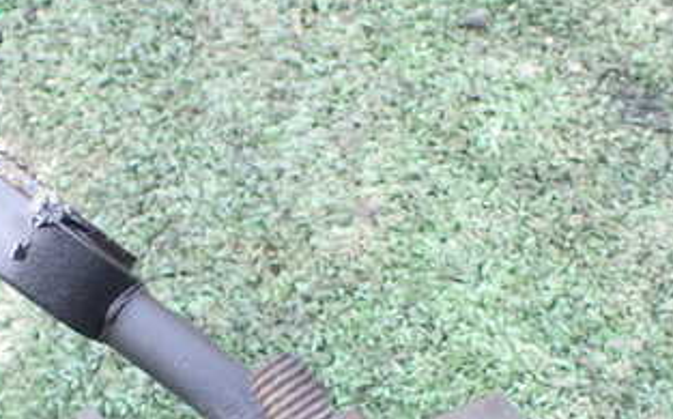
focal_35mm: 61
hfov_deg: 33.3
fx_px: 1118
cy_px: 458
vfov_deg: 20.3
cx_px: 234
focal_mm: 5.4
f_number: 2.3
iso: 160
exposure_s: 1/125
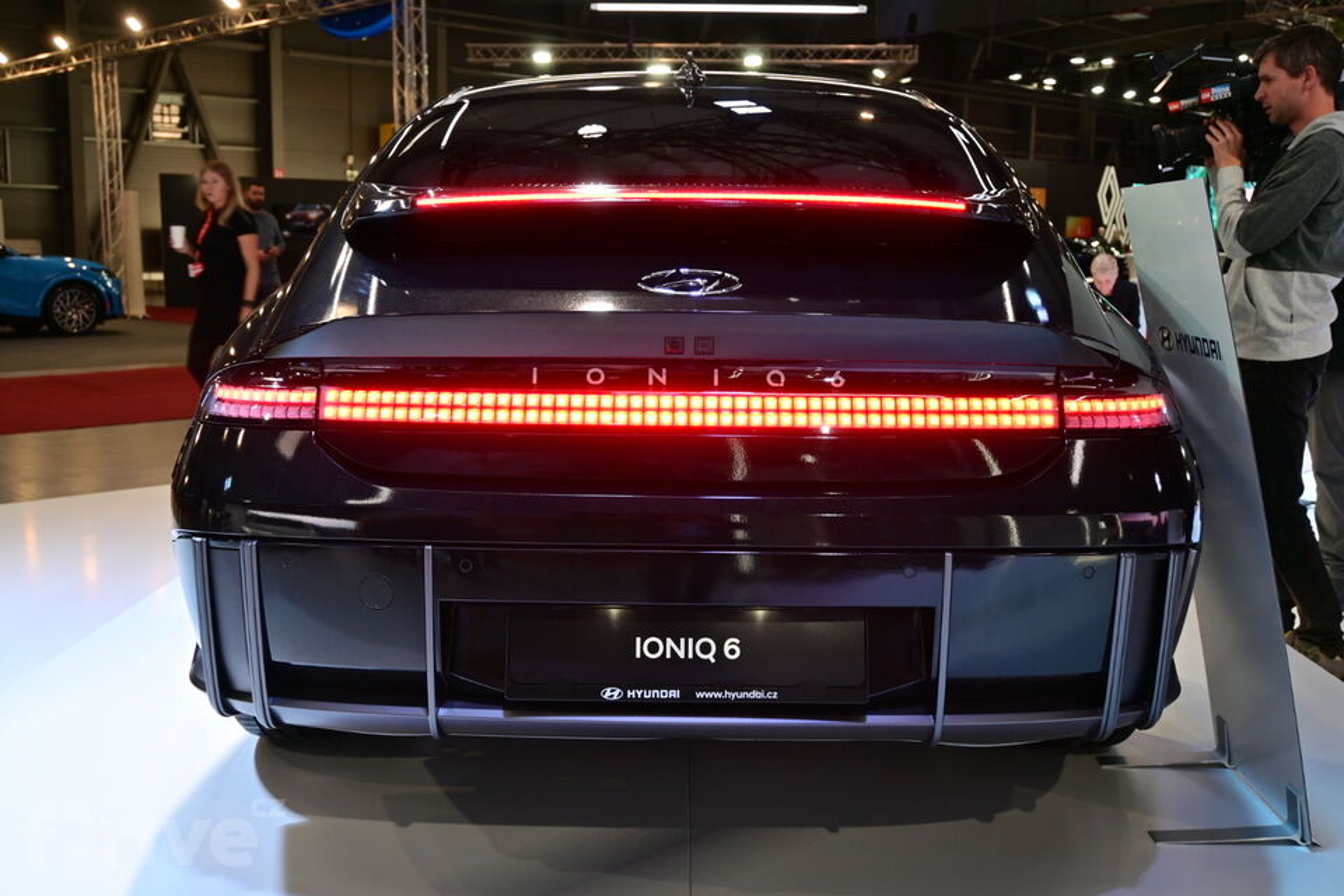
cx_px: 672
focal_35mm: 37
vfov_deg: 36.2
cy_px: 448
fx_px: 1372
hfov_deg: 52.2
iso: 100
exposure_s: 1/60
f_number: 4.2
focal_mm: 24.5
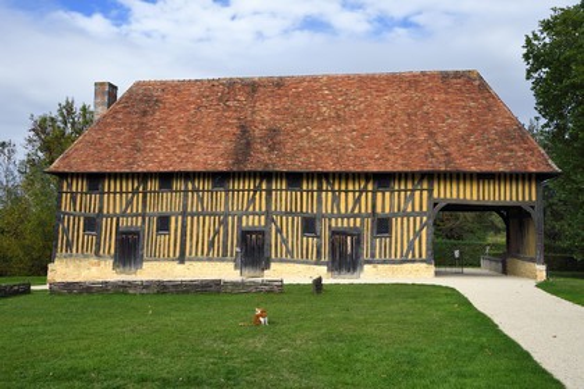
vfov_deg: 37.9
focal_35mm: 35
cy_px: 194
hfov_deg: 54.4
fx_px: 568
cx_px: 292
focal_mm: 35
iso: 200
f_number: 10
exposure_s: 1/250
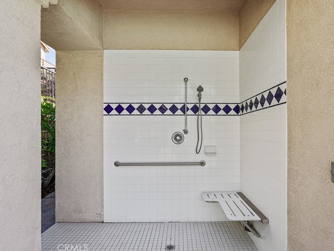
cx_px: 186
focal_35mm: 19
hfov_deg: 85.6
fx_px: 179
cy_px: 123
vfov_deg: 69.9
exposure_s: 1/125
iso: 100
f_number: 4.5
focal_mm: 16.5
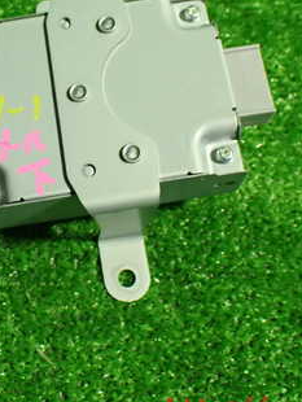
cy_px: 135
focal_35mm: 58
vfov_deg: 32.9
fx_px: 674
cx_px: 71
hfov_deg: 24.9
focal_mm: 5.4
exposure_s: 1/125
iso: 800
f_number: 2.3
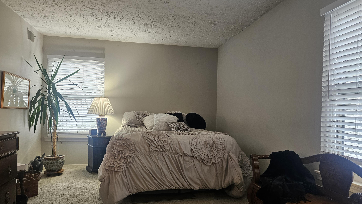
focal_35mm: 26
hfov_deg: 71.9
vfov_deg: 44.4
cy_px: 106
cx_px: 183
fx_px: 250
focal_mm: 5.4
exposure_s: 1/120
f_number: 1.8
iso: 160
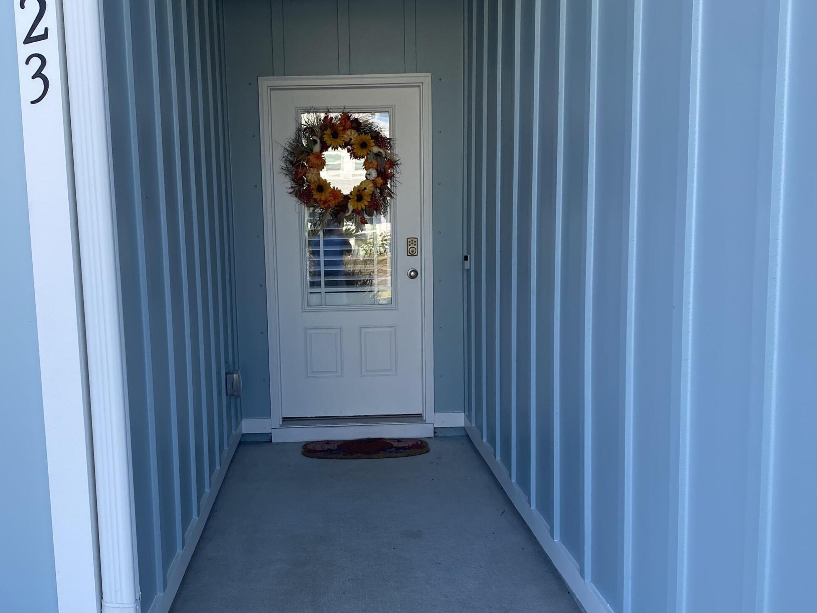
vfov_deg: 35.9
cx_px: 345
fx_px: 944
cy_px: 364
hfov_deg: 46.6
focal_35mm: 40
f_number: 1.8
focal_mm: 4.25
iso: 32
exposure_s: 1/562
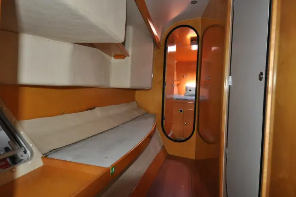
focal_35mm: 22
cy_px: 98
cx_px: 148
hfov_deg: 77.4
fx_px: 185
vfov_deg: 56.0
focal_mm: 15
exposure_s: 1/60
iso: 800
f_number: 4
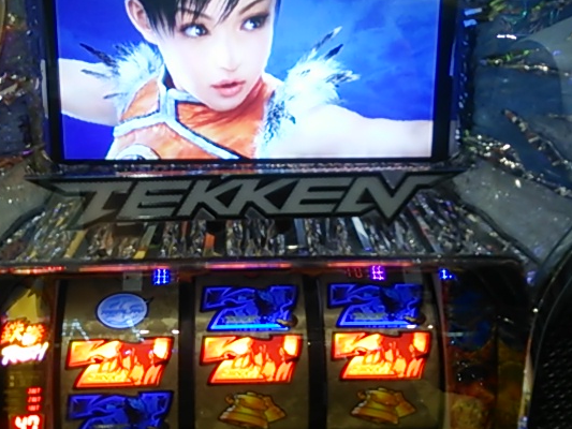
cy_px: 176
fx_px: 595
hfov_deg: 51.1
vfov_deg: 39.5
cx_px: 241
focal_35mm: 36
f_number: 1.94
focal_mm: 4.06
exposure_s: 1/44
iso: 100
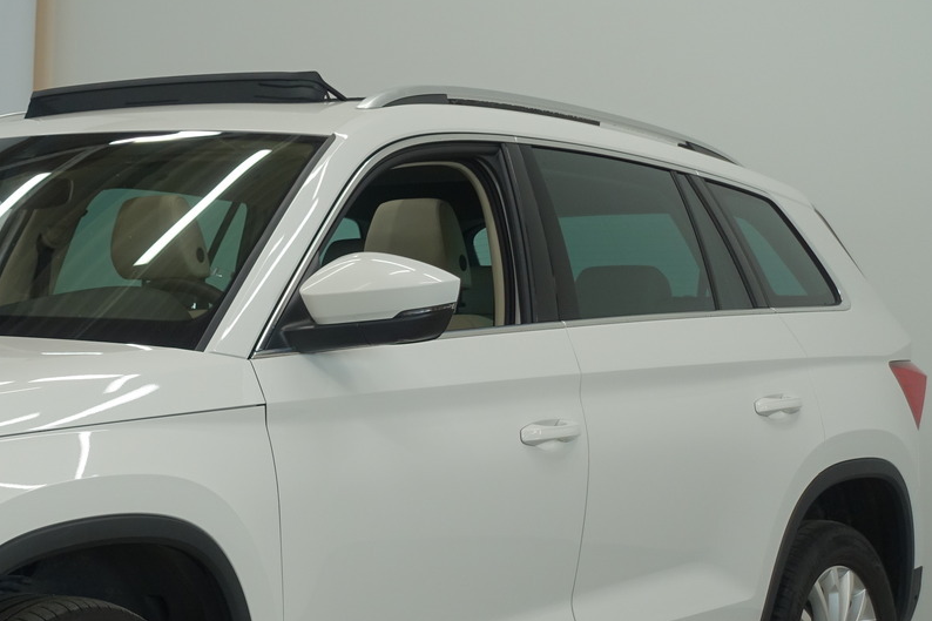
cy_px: 411
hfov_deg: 19.9
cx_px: 40
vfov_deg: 13.7
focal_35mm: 100
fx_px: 2588
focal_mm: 18.1
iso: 125
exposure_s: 1/125
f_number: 4
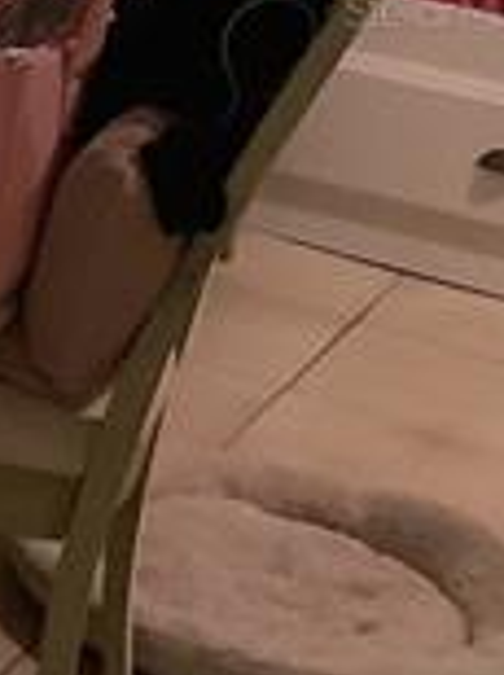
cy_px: 9
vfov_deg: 12.6
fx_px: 3017
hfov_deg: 8.7
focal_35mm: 155
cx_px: -719
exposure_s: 1/40
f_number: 2.4
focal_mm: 3.3
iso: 320
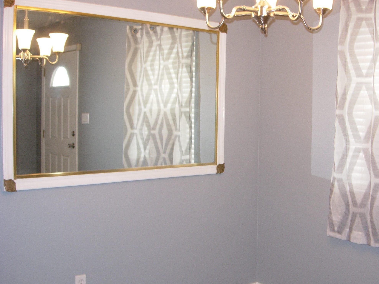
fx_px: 547
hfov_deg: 37.9
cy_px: 161
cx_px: 245
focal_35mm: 50
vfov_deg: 29.1
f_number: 2.8
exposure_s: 1/32
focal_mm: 7.8
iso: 79
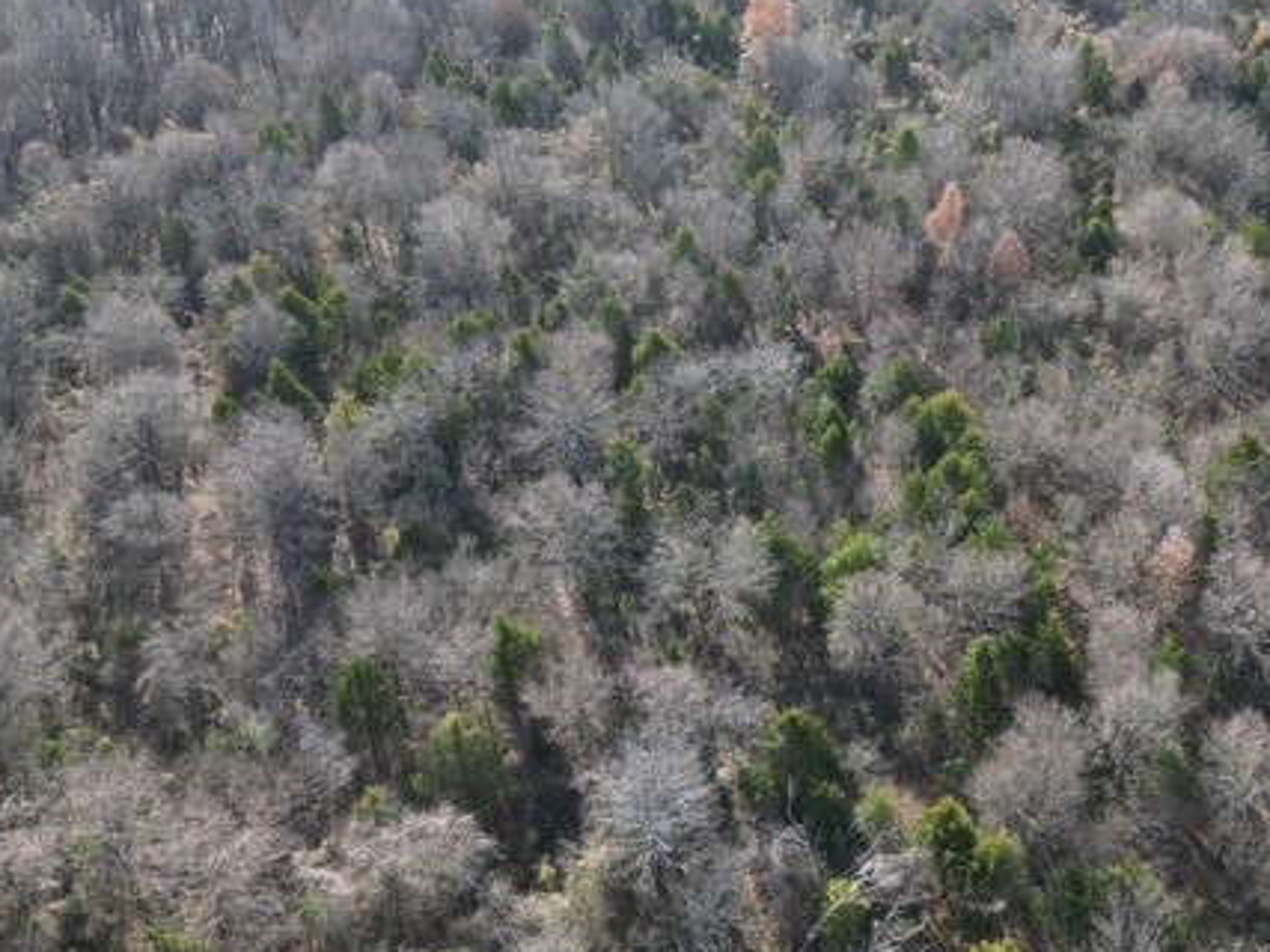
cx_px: 779
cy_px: 416
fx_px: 1320
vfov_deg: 39.6
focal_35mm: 36
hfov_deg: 50.9
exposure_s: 1/500
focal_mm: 6.72
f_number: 1.7
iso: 100
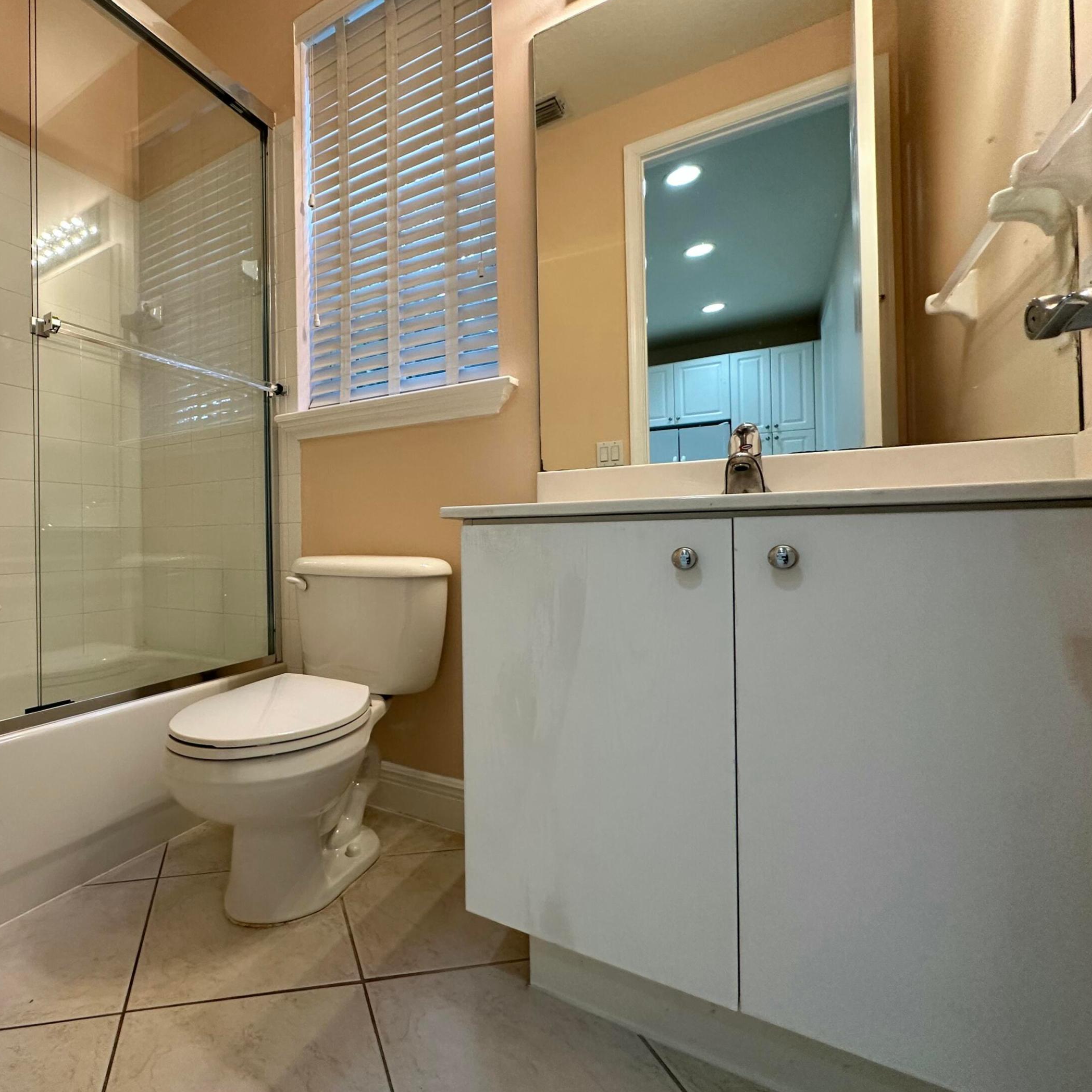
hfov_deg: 80.5
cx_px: 345
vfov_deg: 84.0
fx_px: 607
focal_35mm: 17
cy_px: 535
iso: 200
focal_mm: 2.22
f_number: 2.2
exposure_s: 1/120
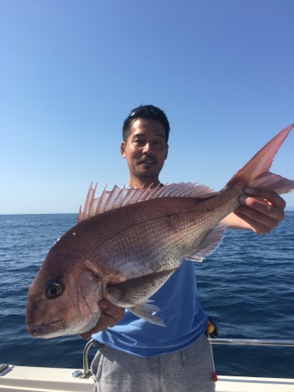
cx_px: 147
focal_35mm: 29
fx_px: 328
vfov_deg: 61.7
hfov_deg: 48.2
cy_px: 196
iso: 25
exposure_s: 1/1508
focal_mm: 4.15
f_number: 2.2
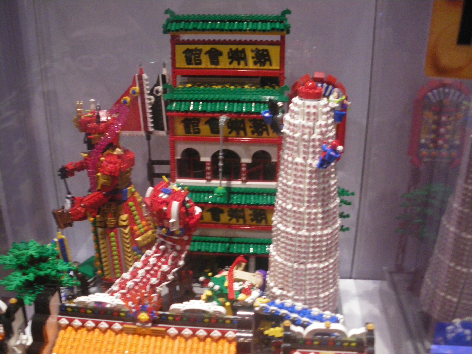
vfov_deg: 39.7
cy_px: 177
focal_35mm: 36
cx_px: 236
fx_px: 491
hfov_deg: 51.4
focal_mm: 6.3
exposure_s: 1/30
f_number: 3.5
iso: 400
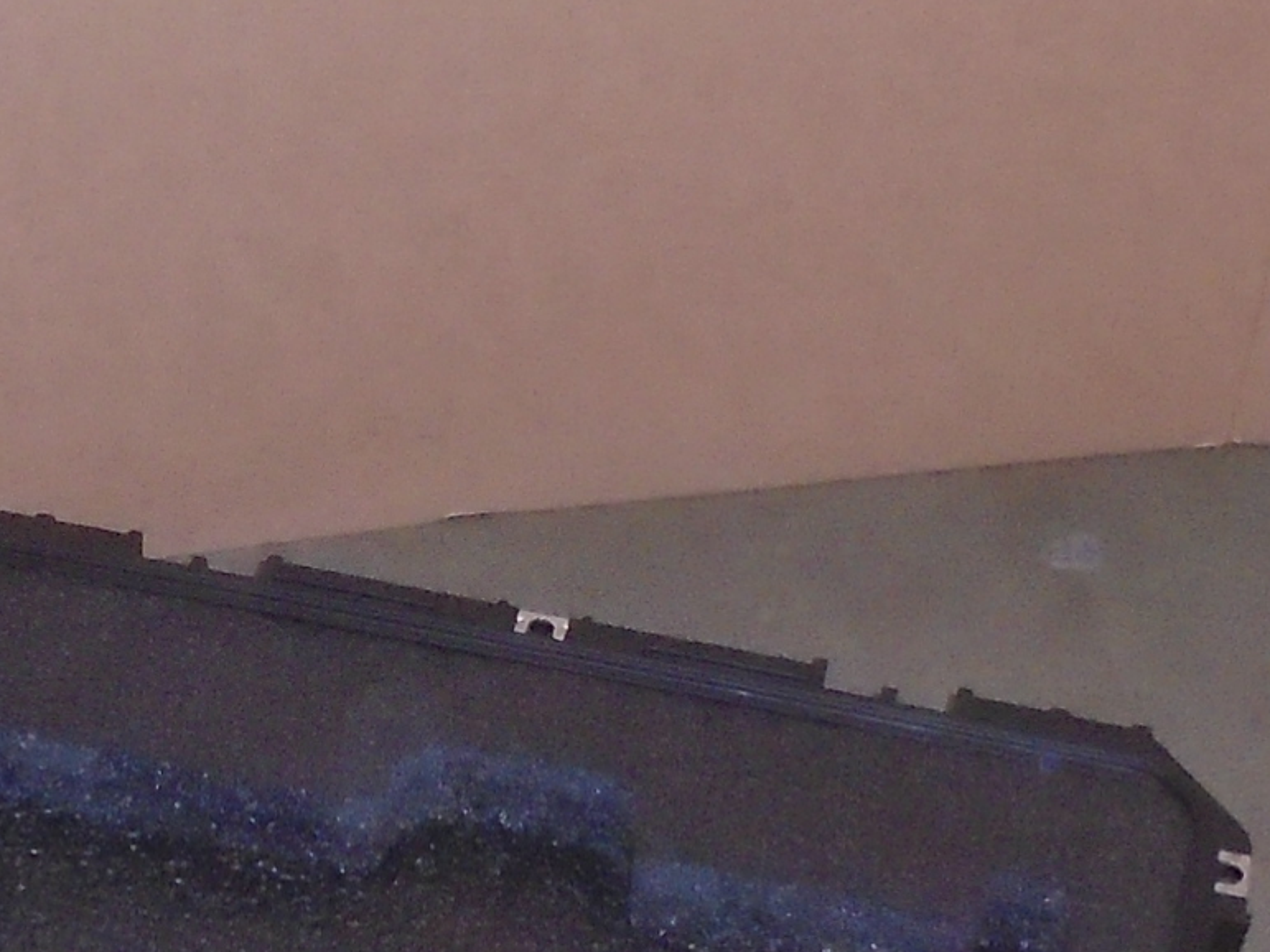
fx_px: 4512
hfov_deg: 15.9
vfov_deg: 12.0
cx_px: 283
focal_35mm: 123
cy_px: 772
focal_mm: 4.6
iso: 400
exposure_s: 1/30
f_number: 3.2
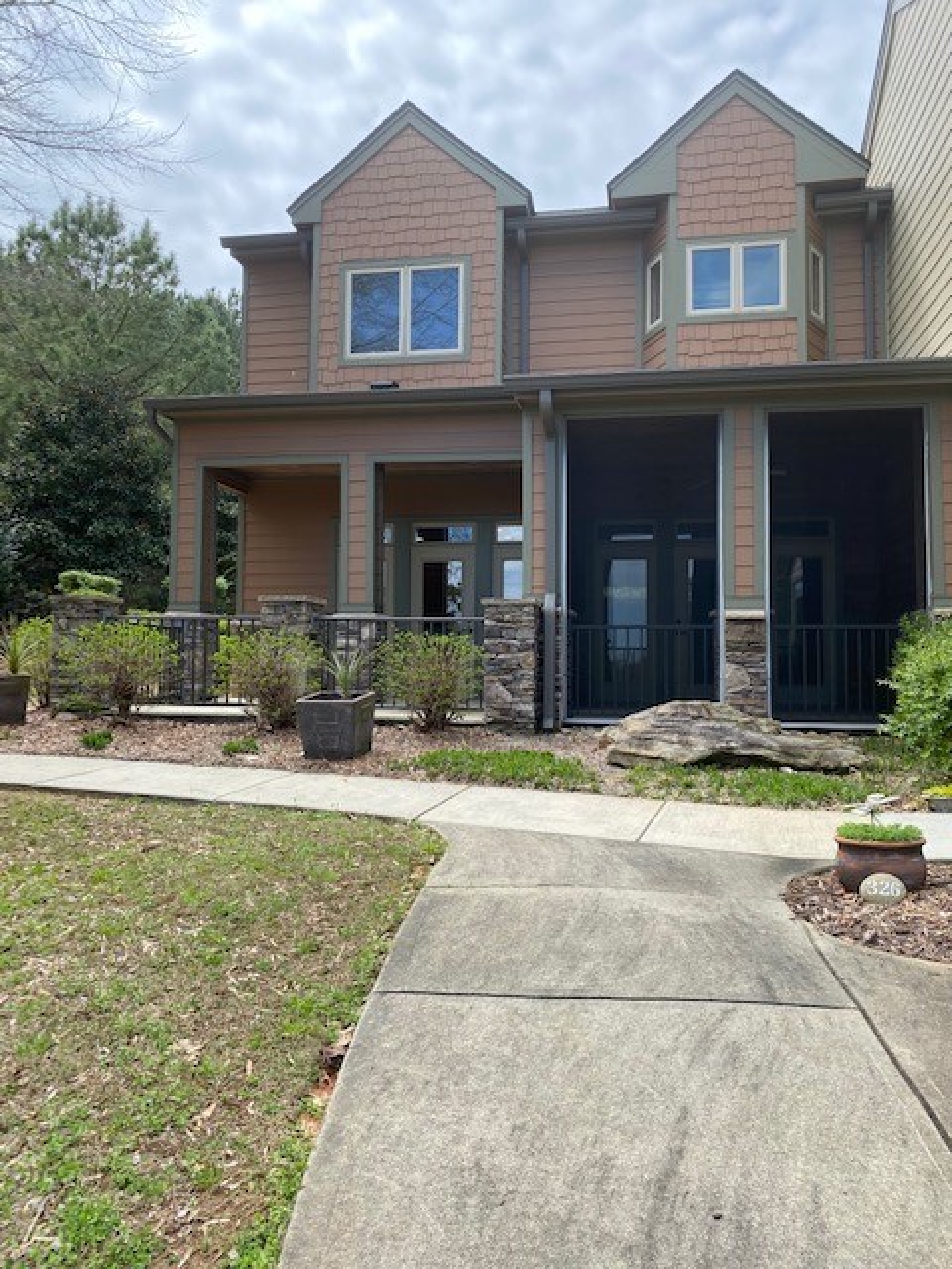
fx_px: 953
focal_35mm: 26
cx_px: 476
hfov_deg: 53.1
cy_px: 634
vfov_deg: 67.3
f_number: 1.8
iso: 32
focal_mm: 4.25
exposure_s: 1/1272
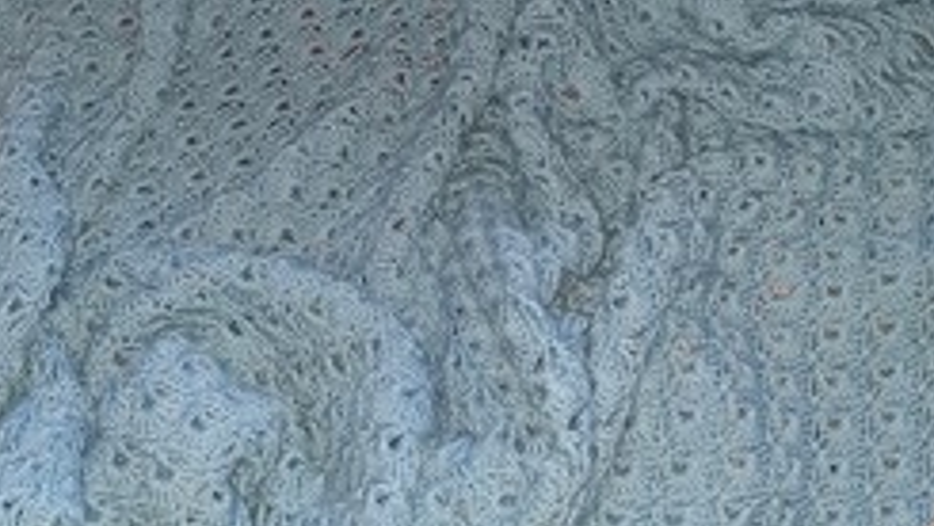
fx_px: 1338
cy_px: 88
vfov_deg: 21.9
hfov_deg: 38.4
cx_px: 408
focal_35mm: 54
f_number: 1.5
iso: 80
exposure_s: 1/40
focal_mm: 4.3
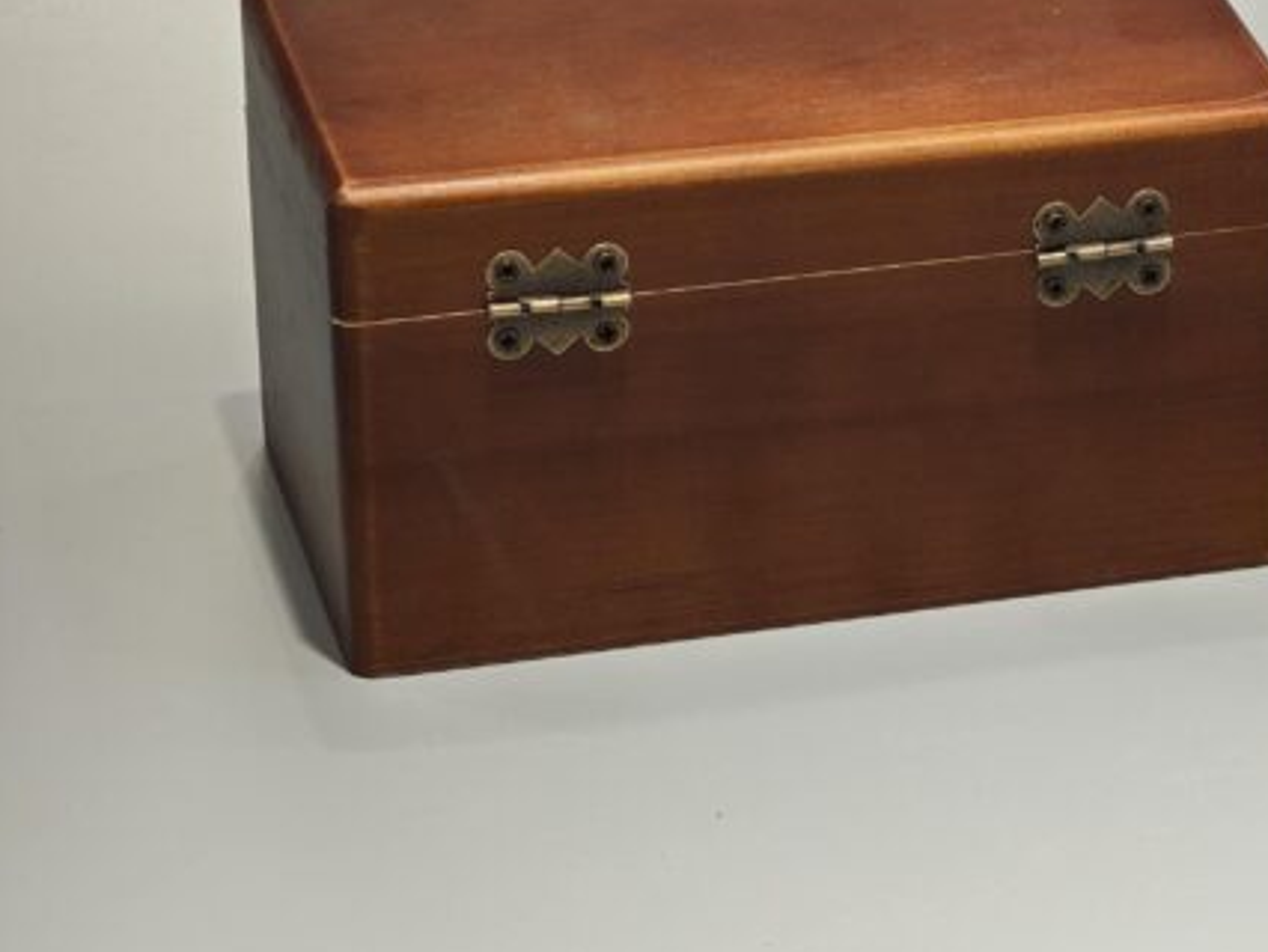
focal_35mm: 169
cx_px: 1399
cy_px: 280
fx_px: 6194
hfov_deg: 11.5
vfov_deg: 8.8
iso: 160
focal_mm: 10.1
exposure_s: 1/100
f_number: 2
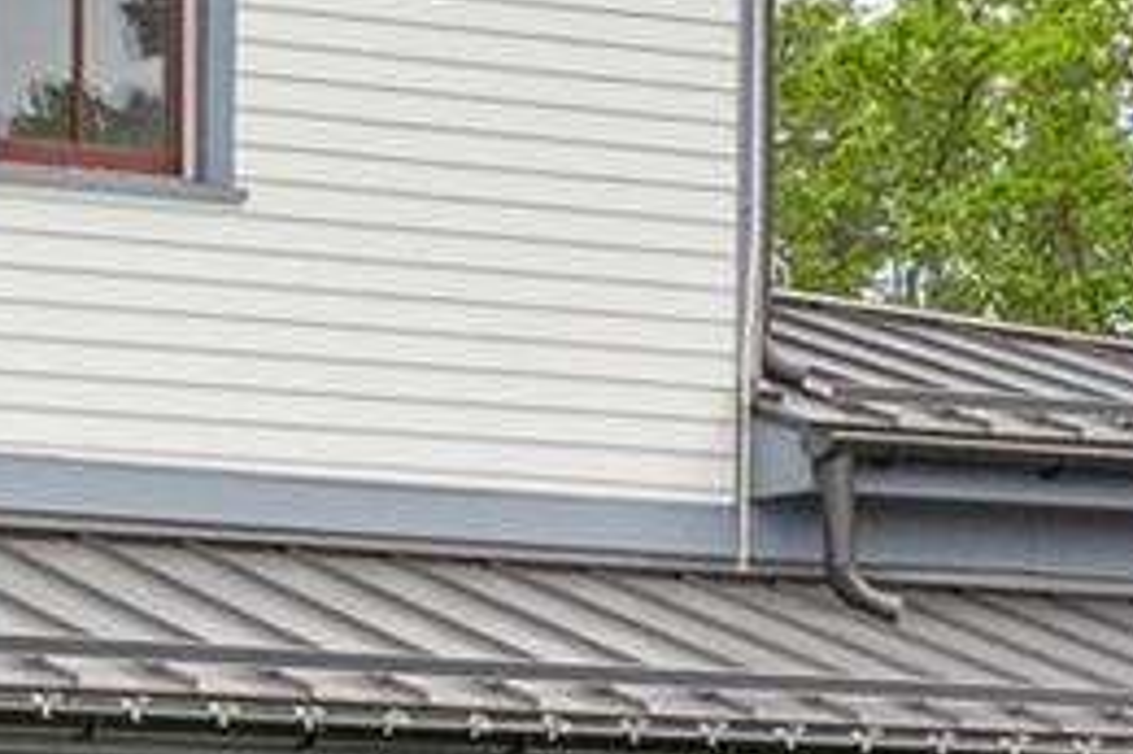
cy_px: 676
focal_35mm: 197
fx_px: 6196
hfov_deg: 10.2
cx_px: -475
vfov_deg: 6.9
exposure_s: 1/250
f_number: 8
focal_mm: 16
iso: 400
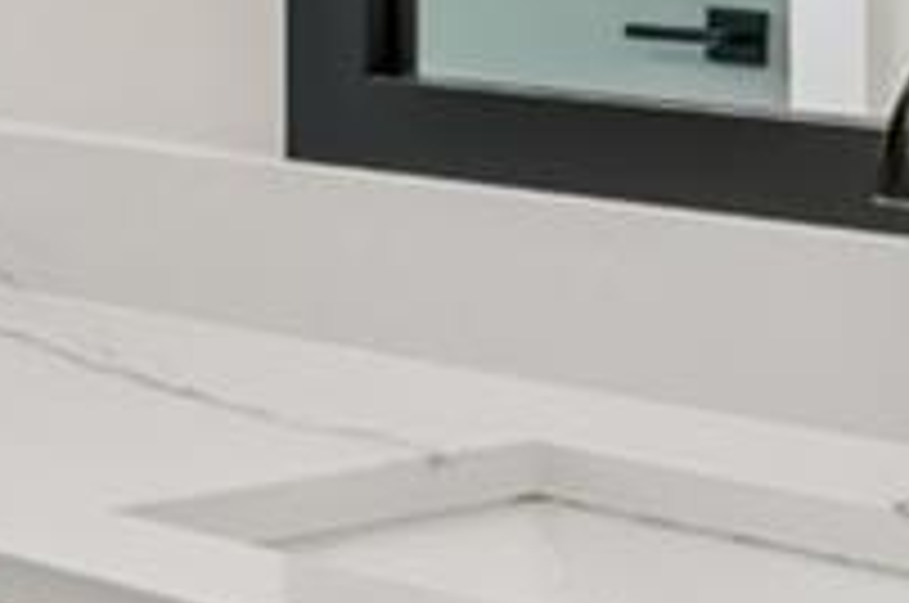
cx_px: -1138
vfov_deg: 11.1
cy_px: -288
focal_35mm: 119
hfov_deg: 13.5
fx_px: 3000
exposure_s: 1/40
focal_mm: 10
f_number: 7.1
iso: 100
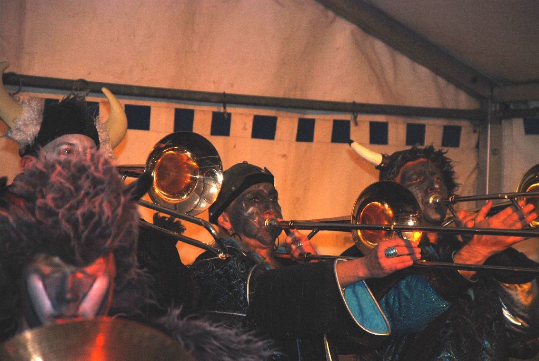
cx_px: 270
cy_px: 180
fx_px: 2360
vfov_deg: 8.7
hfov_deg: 13.0
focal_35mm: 158
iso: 200
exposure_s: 1/60
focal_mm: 105
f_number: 5.6
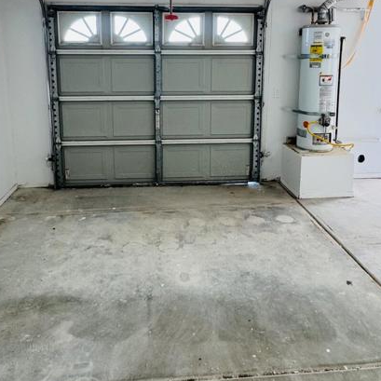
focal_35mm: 31
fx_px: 386
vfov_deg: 51.4
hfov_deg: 52.5
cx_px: 183
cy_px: 121
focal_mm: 2.22
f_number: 2.2
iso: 125
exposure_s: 1/120
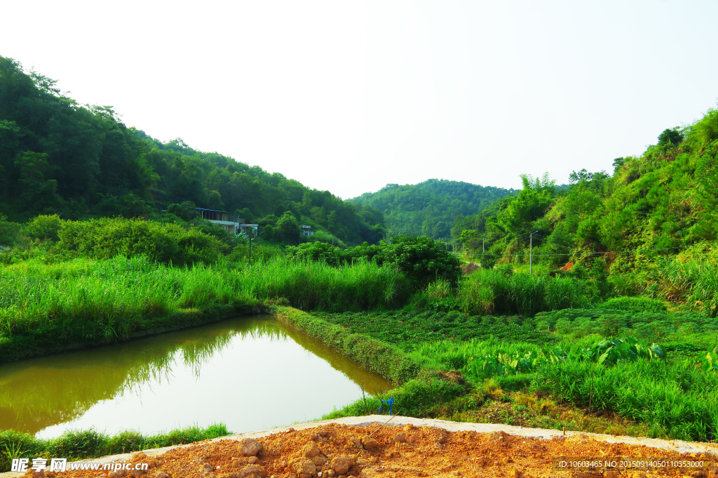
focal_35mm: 27
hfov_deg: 67.4
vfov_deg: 47.9
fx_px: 538
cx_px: 359
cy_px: 239
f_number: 9
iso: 200
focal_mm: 18
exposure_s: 1/250
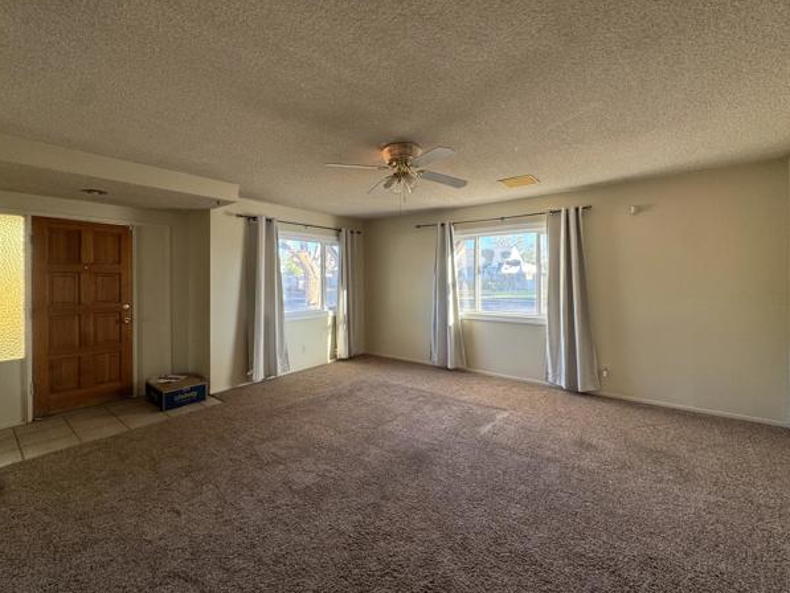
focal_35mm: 15
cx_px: 390
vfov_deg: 81.7
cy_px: 279
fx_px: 342
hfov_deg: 98.2
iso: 100
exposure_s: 1/99
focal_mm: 2.22
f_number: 2.2
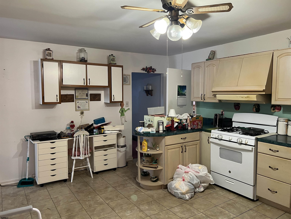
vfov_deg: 53.1
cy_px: 110
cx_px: 146
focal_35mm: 26
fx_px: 219
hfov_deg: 67.3
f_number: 1.5
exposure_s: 1/60
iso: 250
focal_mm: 5.7
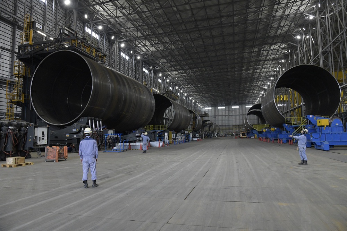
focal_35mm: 24
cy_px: 116
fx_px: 231
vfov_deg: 53.1
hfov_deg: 73.8
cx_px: 174
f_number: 6.3
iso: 6400
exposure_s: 1/400
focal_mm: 24
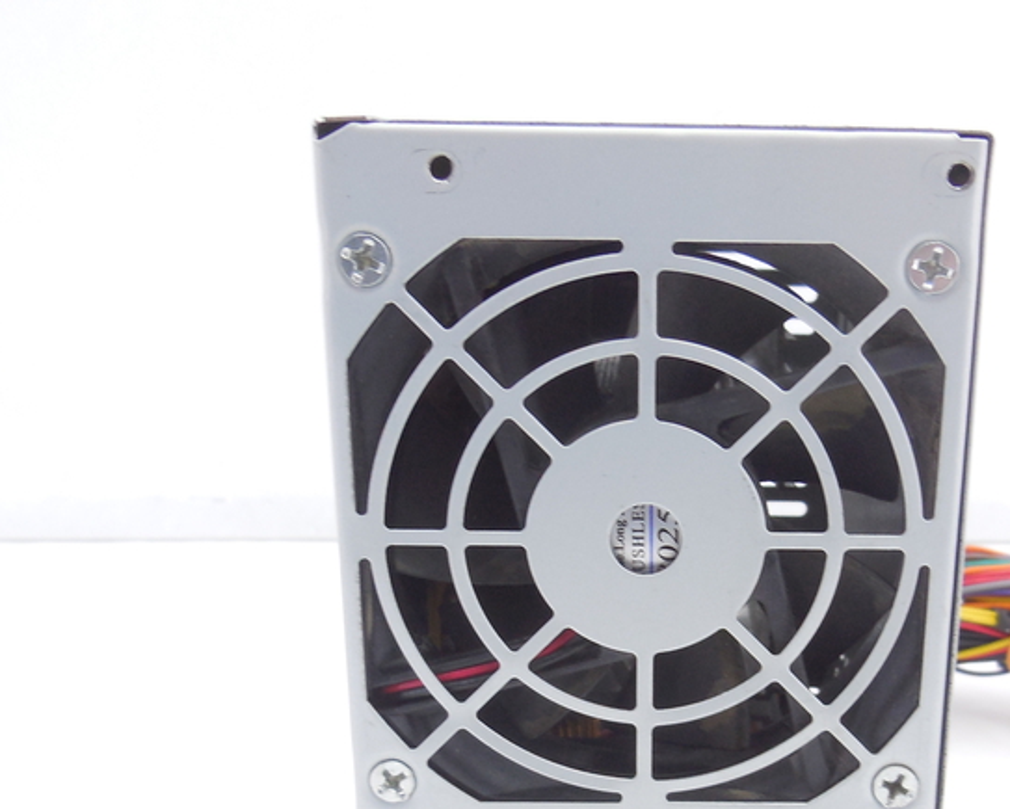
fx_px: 1376
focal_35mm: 46
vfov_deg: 31.7
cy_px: 670
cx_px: 671
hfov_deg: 39.8
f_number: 3.1
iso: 125
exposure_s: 1/50
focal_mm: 4.5
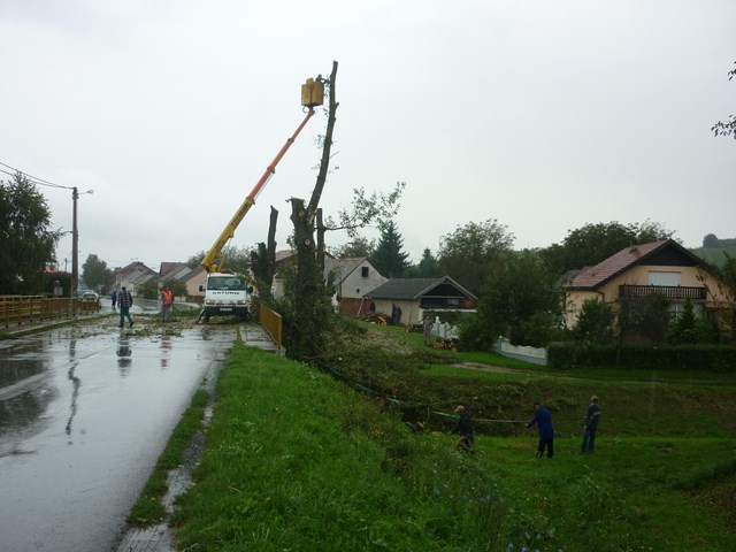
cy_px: 276
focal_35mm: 34
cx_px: 368
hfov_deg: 54.0
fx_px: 723
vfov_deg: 41.8
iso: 100
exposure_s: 1/250
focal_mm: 5.5
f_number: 2.8
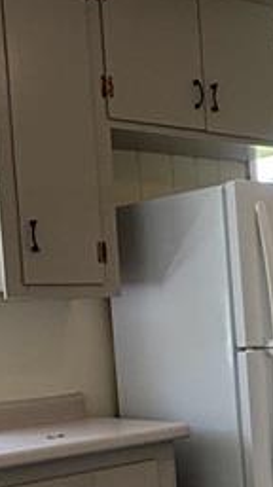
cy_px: 383
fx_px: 981
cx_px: 447
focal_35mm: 76
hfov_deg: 14.4
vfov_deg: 27.4
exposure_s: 1/120
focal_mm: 2.22
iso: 200
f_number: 2.2
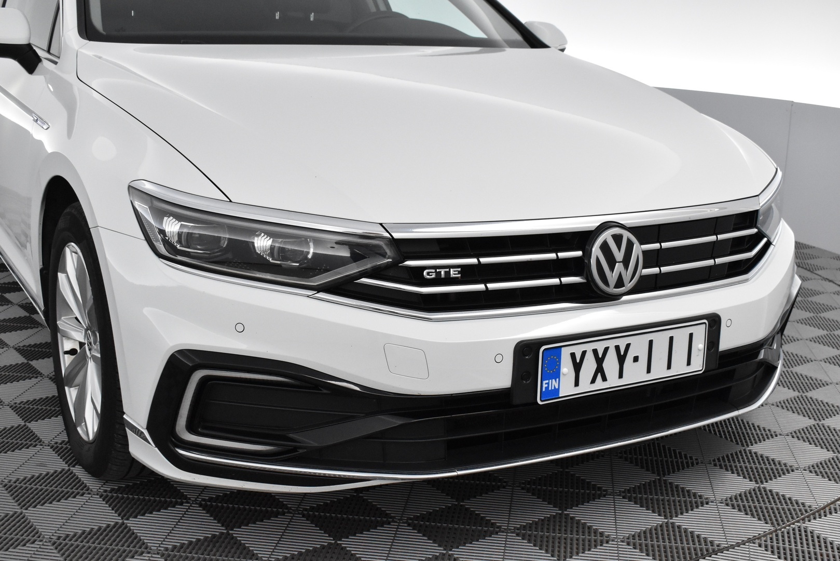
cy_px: 280
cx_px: 420
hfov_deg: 42.3
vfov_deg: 29.0
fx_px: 1085
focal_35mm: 46
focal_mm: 31
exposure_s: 1/160
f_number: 6.3
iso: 3200
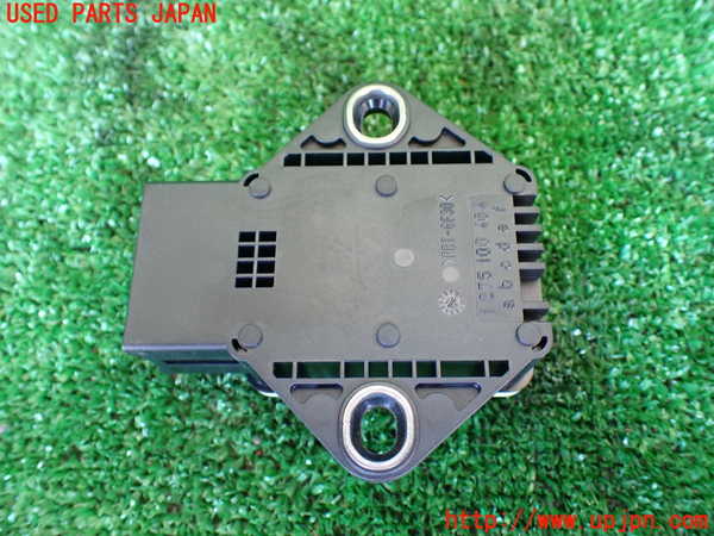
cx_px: 357
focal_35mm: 30
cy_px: 268
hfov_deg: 60.0
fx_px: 619
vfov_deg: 46.8
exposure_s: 1/50
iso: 800
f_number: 2.3
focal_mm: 5.4
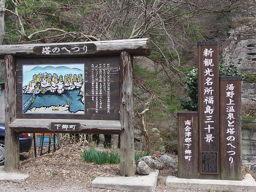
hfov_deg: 42.9
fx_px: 325
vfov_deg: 32.9
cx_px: 128
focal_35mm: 44
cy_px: 96
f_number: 4.5
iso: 50
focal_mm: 11.4
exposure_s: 1/125
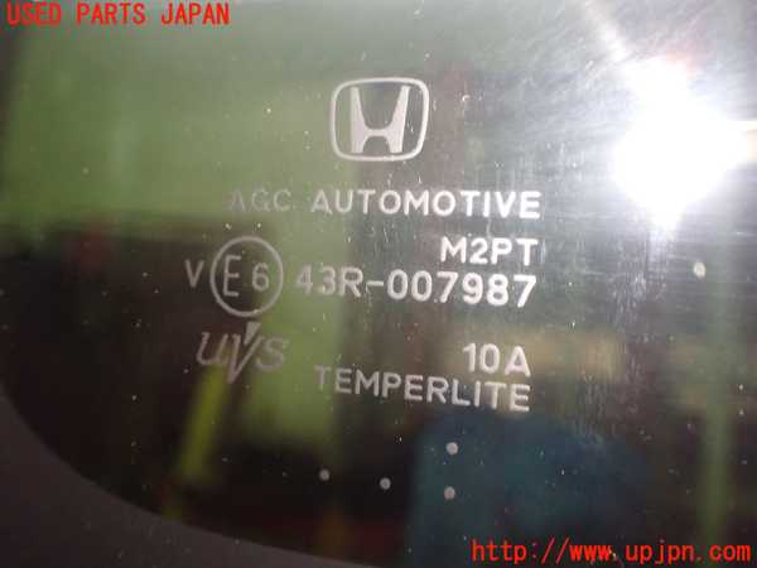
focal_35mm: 30
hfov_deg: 60.0
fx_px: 656
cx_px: 378
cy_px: 284
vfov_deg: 46.8
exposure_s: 1/30
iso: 800
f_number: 2.3
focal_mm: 5.4
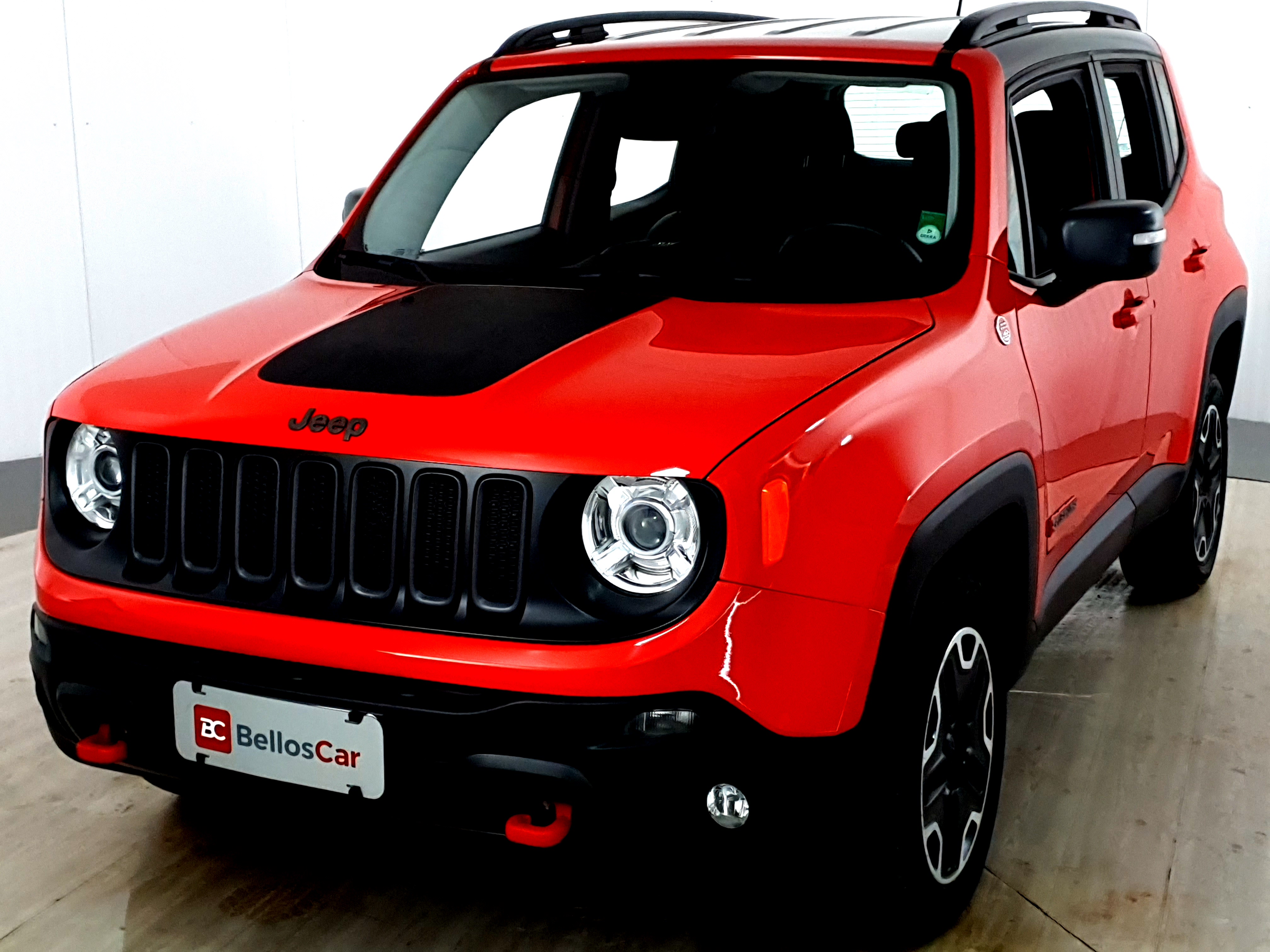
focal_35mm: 26
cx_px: 635
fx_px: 954
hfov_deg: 67.3
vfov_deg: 53.1
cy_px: 476
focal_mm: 4.32
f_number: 1.5
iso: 160
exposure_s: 1/90
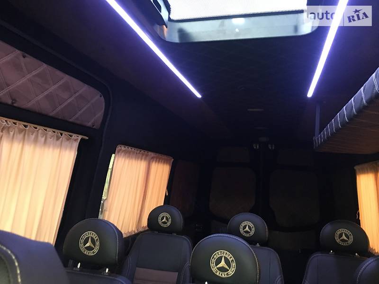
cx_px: 190
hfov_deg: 61.7
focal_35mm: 29
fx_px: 318
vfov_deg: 48.2
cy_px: 142
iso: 250
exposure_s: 1/17
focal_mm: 4.2
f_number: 2.2
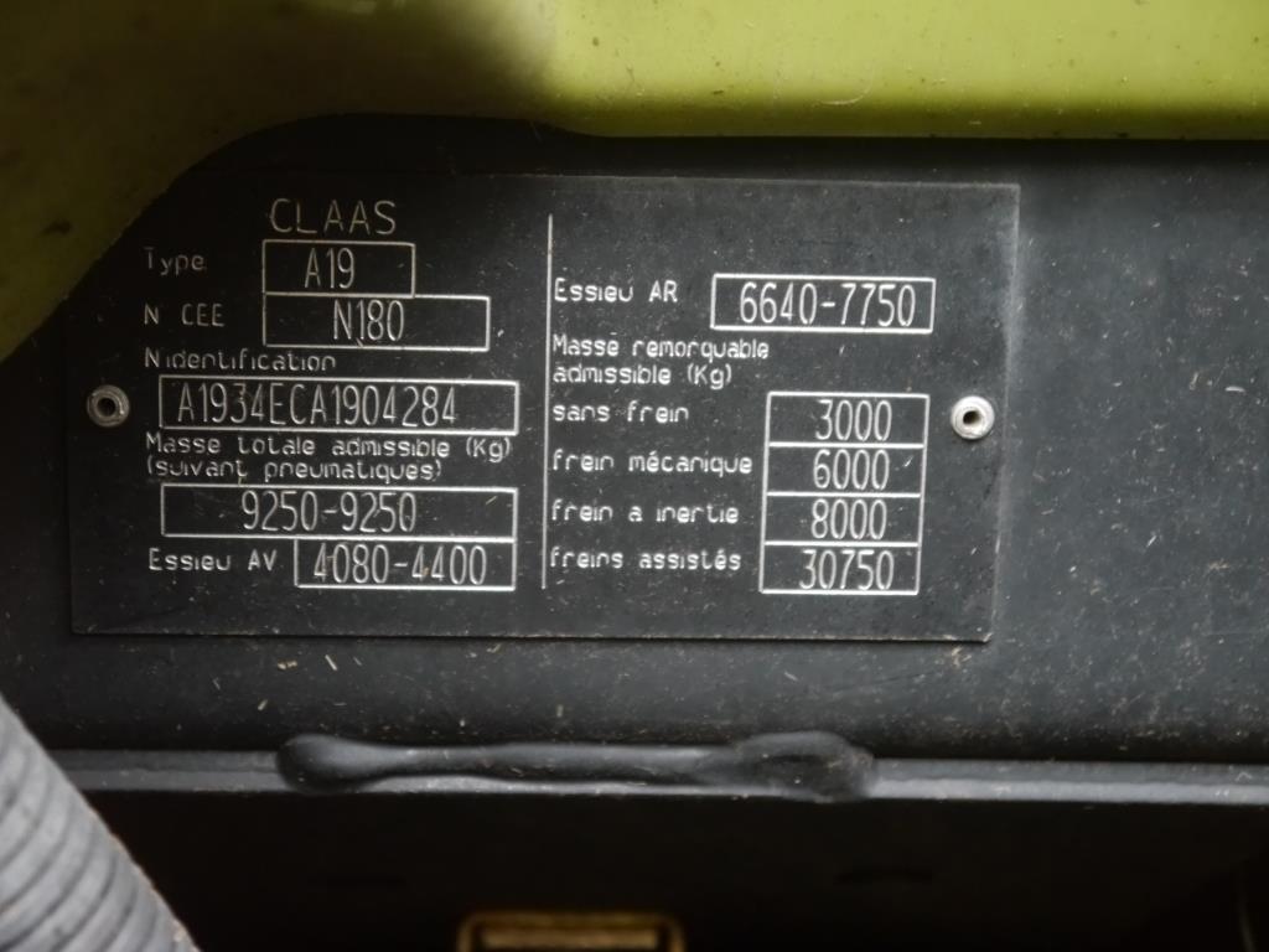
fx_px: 2639
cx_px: 634
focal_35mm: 72
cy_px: 476
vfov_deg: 20.4
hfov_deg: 27.0
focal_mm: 36
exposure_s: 1/8
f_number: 5.3
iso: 1600
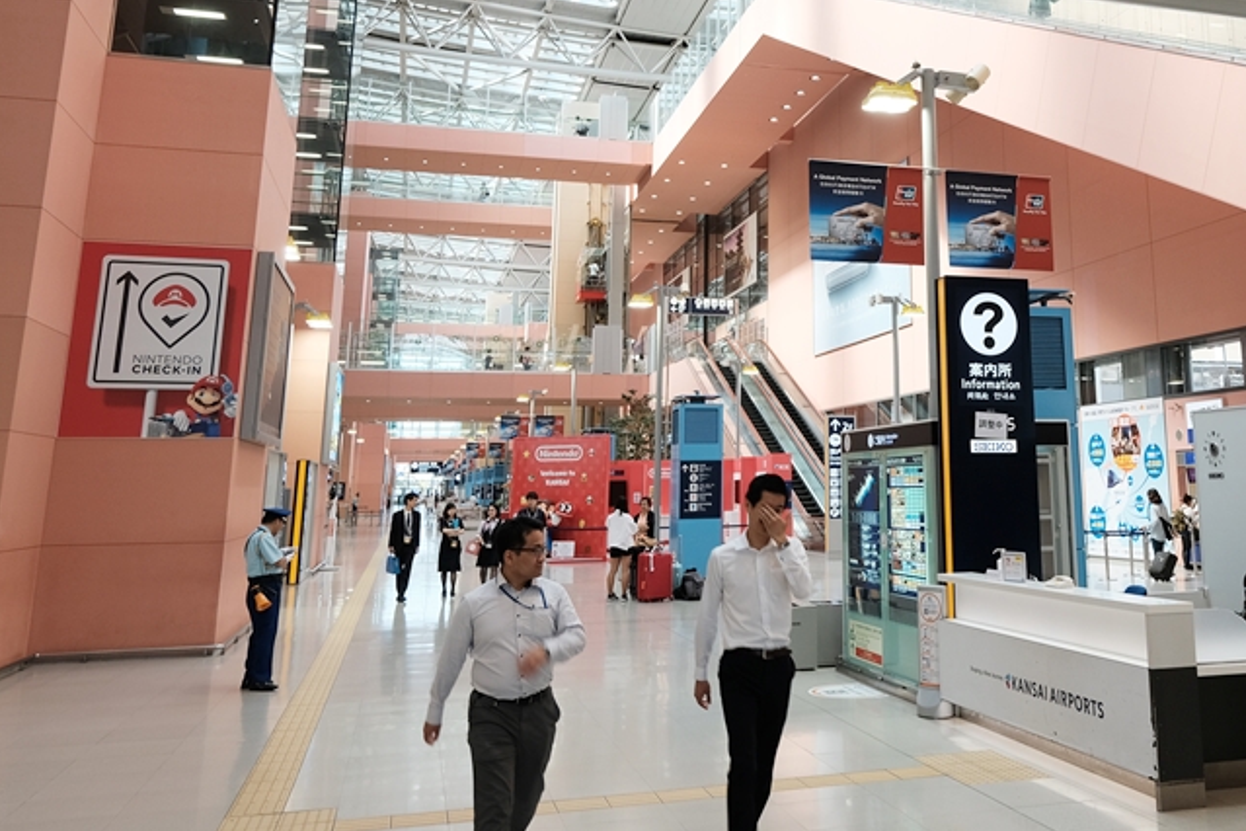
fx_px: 1246
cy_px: 182
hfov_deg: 52.0
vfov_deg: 35.8
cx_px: 840
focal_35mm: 36
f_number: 5
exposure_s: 1/50
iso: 400
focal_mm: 15
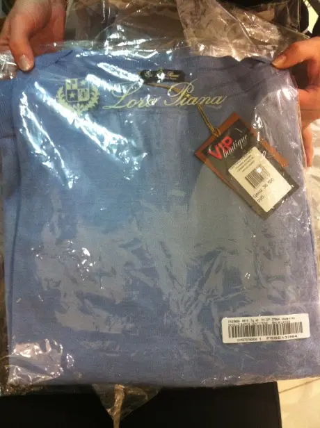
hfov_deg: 40.6
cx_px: 160
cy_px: 214
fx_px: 433
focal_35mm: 35
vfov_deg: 52.7
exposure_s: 1/17
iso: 320
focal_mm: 3.85
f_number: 2.8
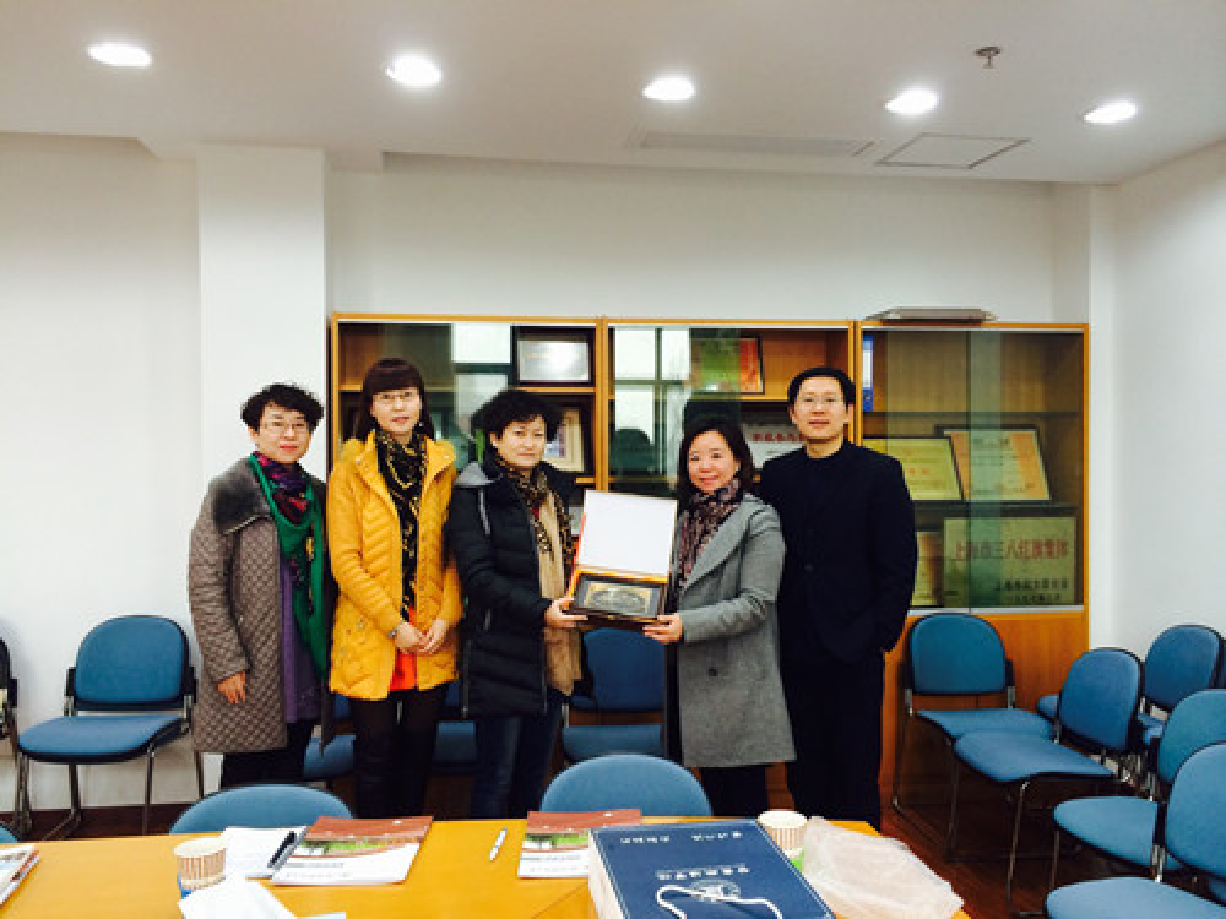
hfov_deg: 60.0
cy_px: 460
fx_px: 1063
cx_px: 613
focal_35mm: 30
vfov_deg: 46.8
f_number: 2.2
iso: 50
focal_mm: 4.12
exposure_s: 1/33
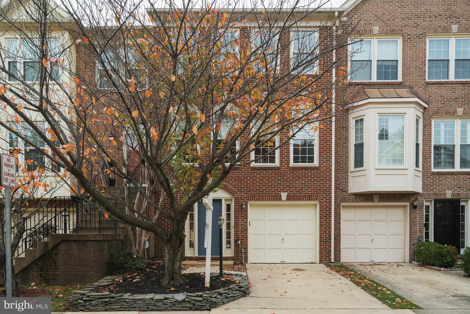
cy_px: 157
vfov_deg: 49.6
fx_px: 340
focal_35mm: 26
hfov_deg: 69.4
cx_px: 235
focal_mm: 26
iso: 1250
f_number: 8
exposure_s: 1/800
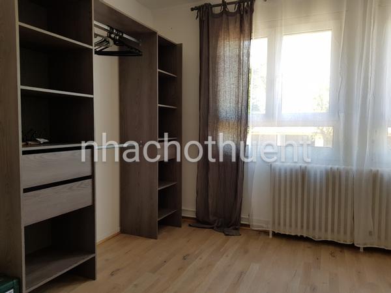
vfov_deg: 53.1
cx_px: 196
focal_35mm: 26
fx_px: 294
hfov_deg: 67.3
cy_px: 146
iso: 40
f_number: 1.7
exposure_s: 1/86
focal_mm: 4.2
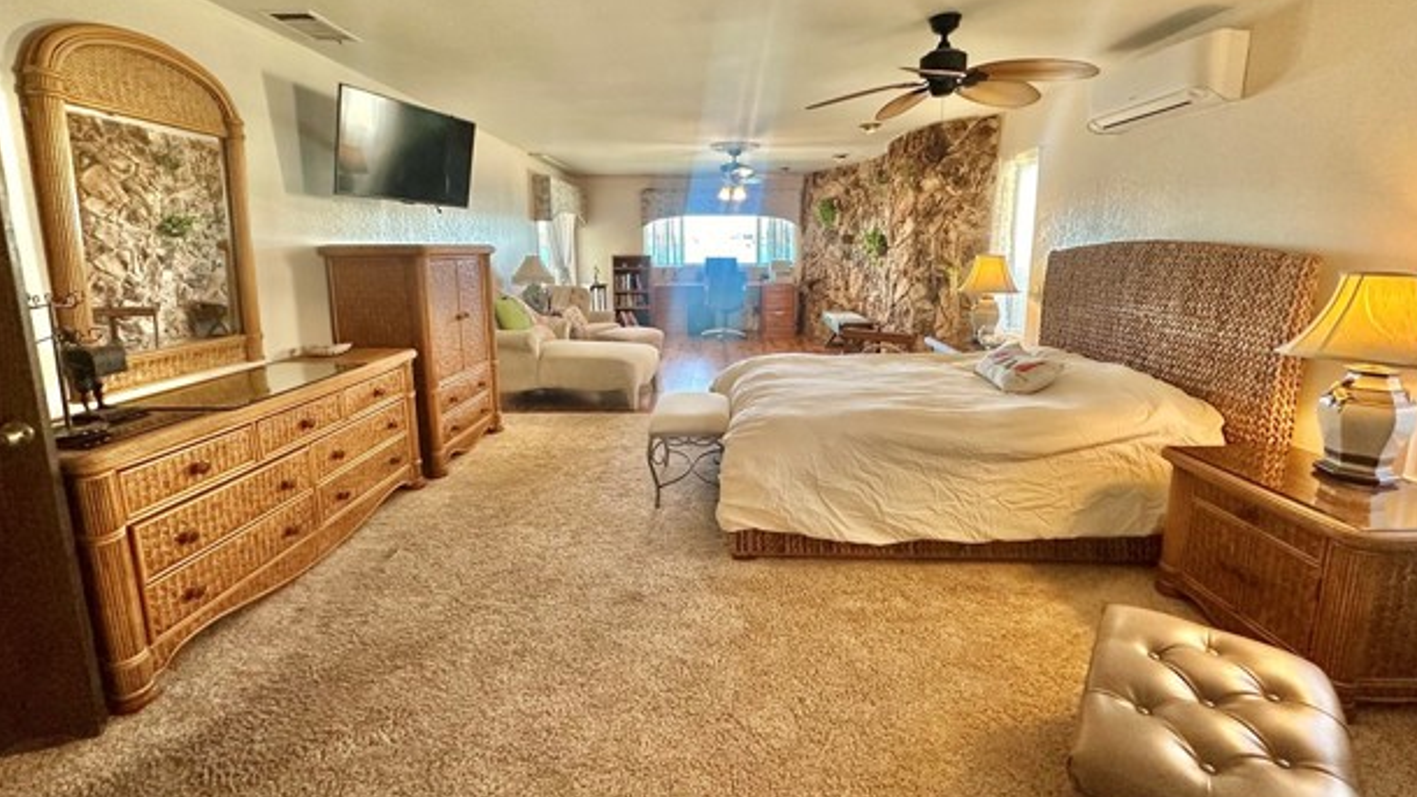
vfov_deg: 66.7
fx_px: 601
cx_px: 702
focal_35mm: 16
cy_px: 342
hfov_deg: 99.4
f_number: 2.2
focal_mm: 2.22
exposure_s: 1/120
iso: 320
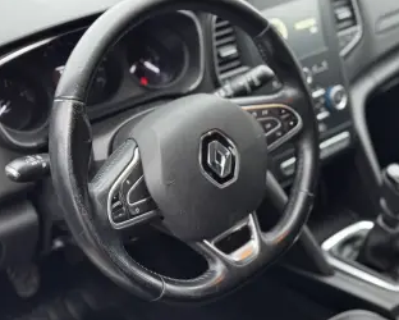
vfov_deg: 28.1
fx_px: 638
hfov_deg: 34.7
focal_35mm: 54
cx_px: 206
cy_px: 157
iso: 500
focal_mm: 6.76
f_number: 1.78
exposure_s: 1/36
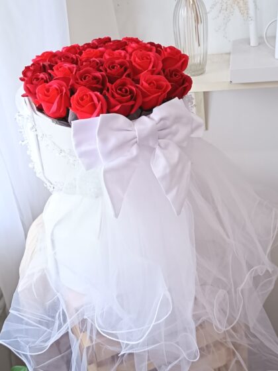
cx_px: 139
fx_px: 514
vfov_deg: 39.7
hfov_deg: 30.3
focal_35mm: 48
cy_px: 186
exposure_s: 1/50
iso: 588
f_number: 1.75
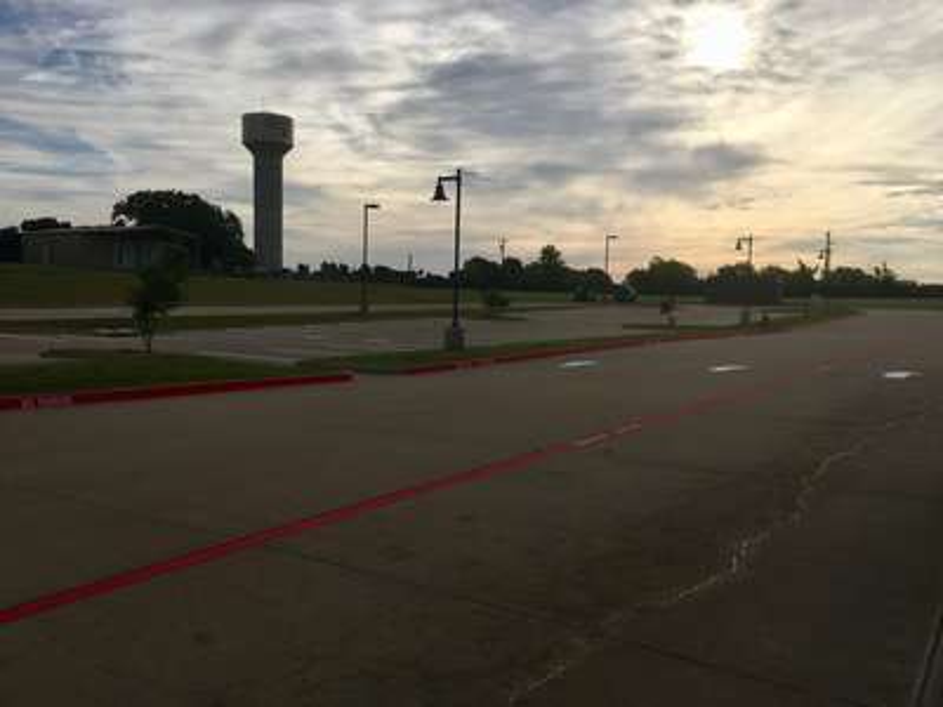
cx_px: 472
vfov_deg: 48.2
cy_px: 354
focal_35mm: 29
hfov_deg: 61.7
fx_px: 790
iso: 25
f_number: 2.2
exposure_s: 1/2747
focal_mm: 4.15
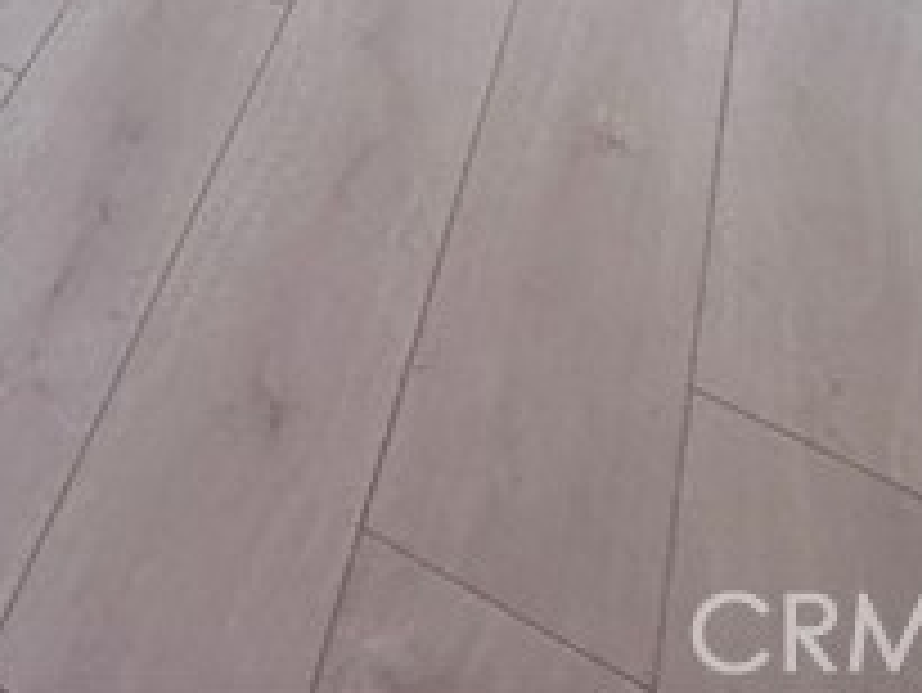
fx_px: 1866
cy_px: -1030
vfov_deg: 13.8
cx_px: -594
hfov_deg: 21.4
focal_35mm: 70
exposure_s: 1/60
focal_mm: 2.22
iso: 200
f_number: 2.2
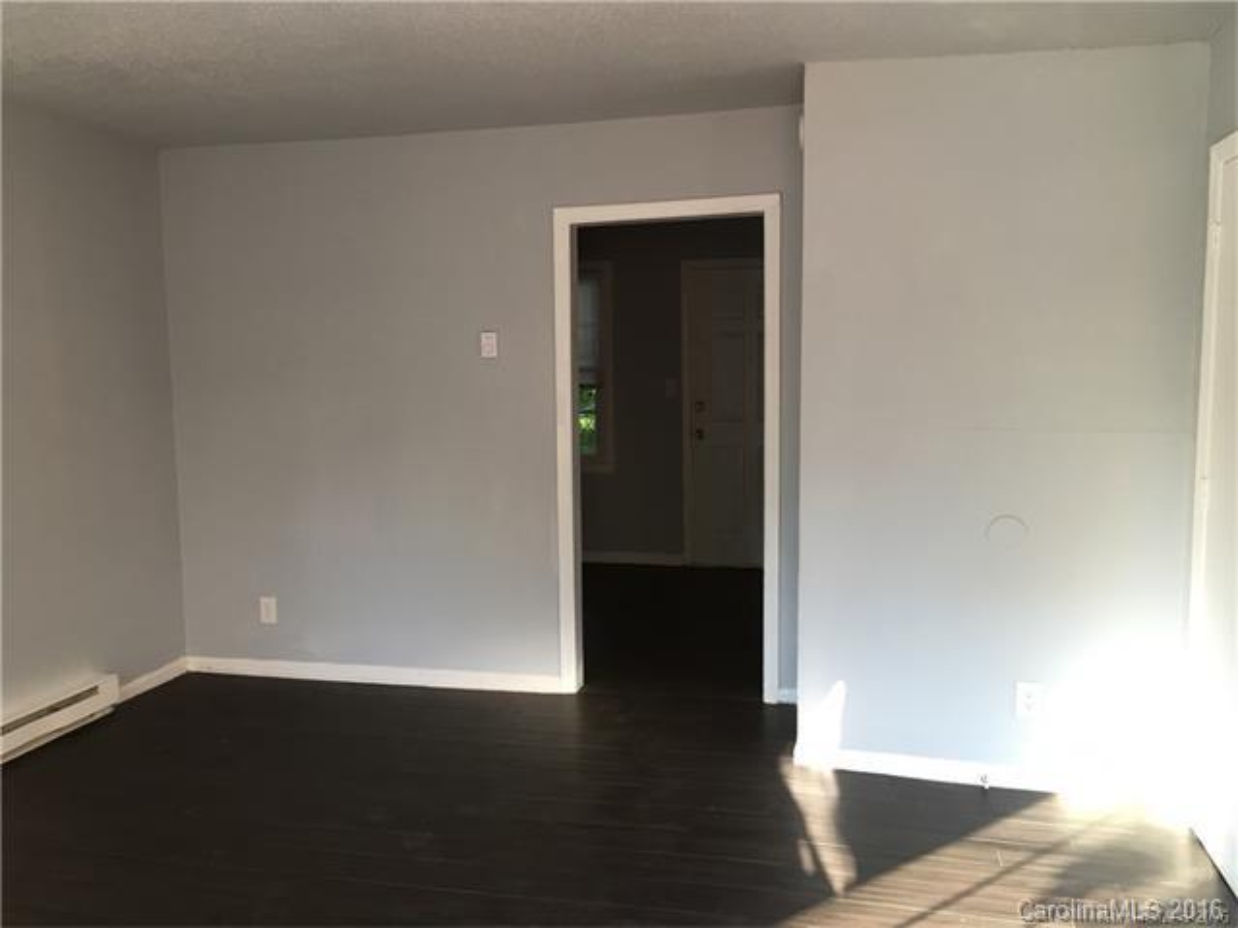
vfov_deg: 48.2
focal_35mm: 29
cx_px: 619
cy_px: 464
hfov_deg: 61.7
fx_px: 1037
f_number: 2.2
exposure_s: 1/30
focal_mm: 4.15
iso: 32
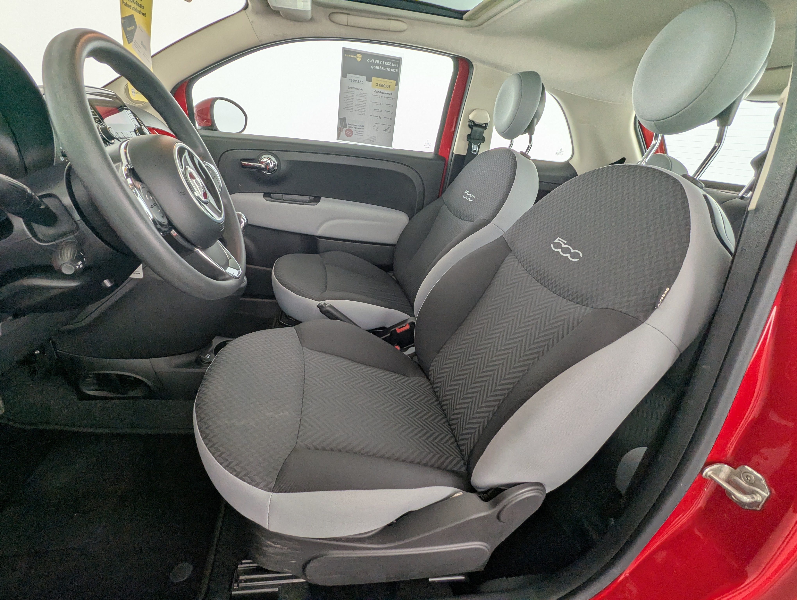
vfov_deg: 78.2
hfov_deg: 94.4
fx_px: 369
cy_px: 300
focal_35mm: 16
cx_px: 398
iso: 58
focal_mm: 2.35
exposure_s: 1/77.2
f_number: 2.2
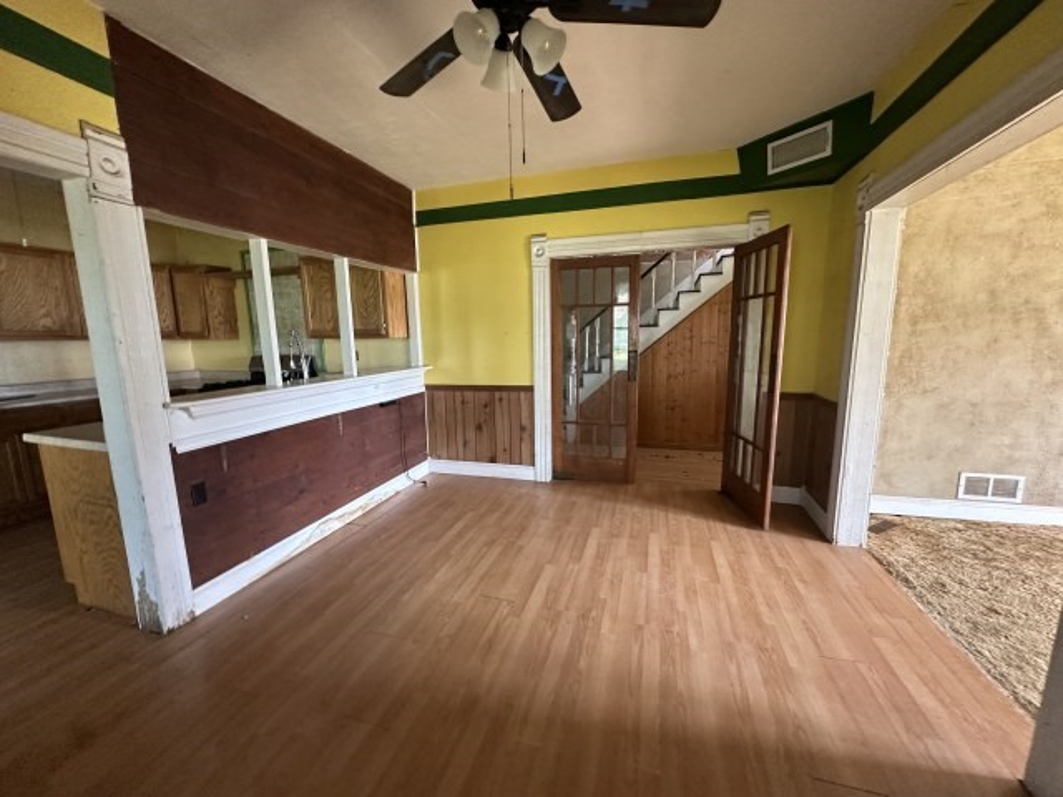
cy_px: 398
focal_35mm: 14
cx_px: 532
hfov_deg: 102.1
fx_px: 430
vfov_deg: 85.7
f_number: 2.2
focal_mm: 2.22
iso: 320
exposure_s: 1/70
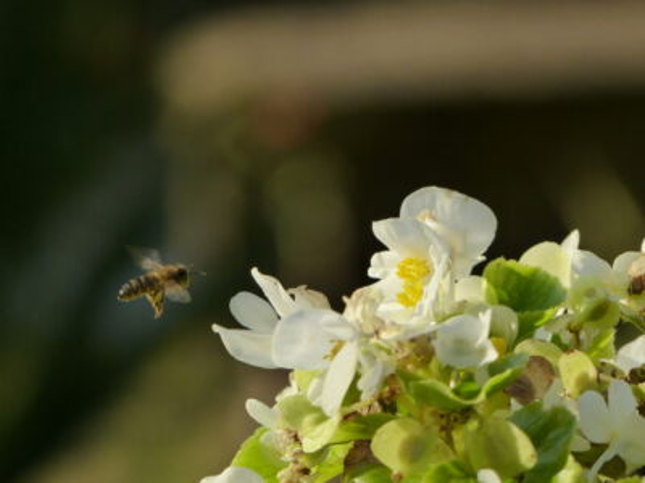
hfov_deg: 3.3
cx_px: 322
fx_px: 11180
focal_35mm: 600
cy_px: 242
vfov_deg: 2.5
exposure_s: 1/800
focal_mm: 108
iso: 200
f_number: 4.5
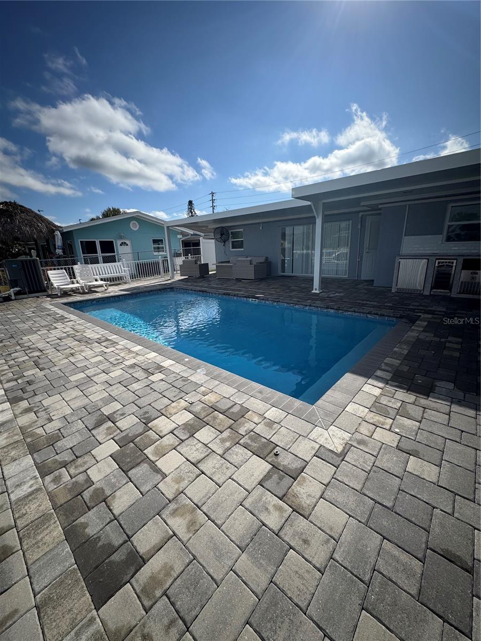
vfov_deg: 102.1
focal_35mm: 14
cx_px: 240
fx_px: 259
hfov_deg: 85.7
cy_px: 320
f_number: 2.2
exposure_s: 1/3390
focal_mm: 2.22
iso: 50
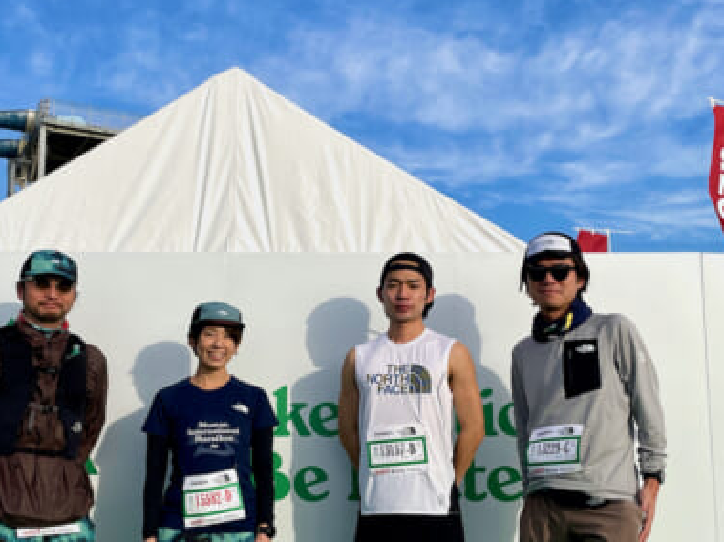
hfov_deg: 39.7
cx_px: 342
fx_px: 1004
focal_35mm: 48
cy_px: 356
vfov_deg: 30.1
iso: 32
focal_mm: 4.2
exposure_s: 1/3300
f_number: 1.6
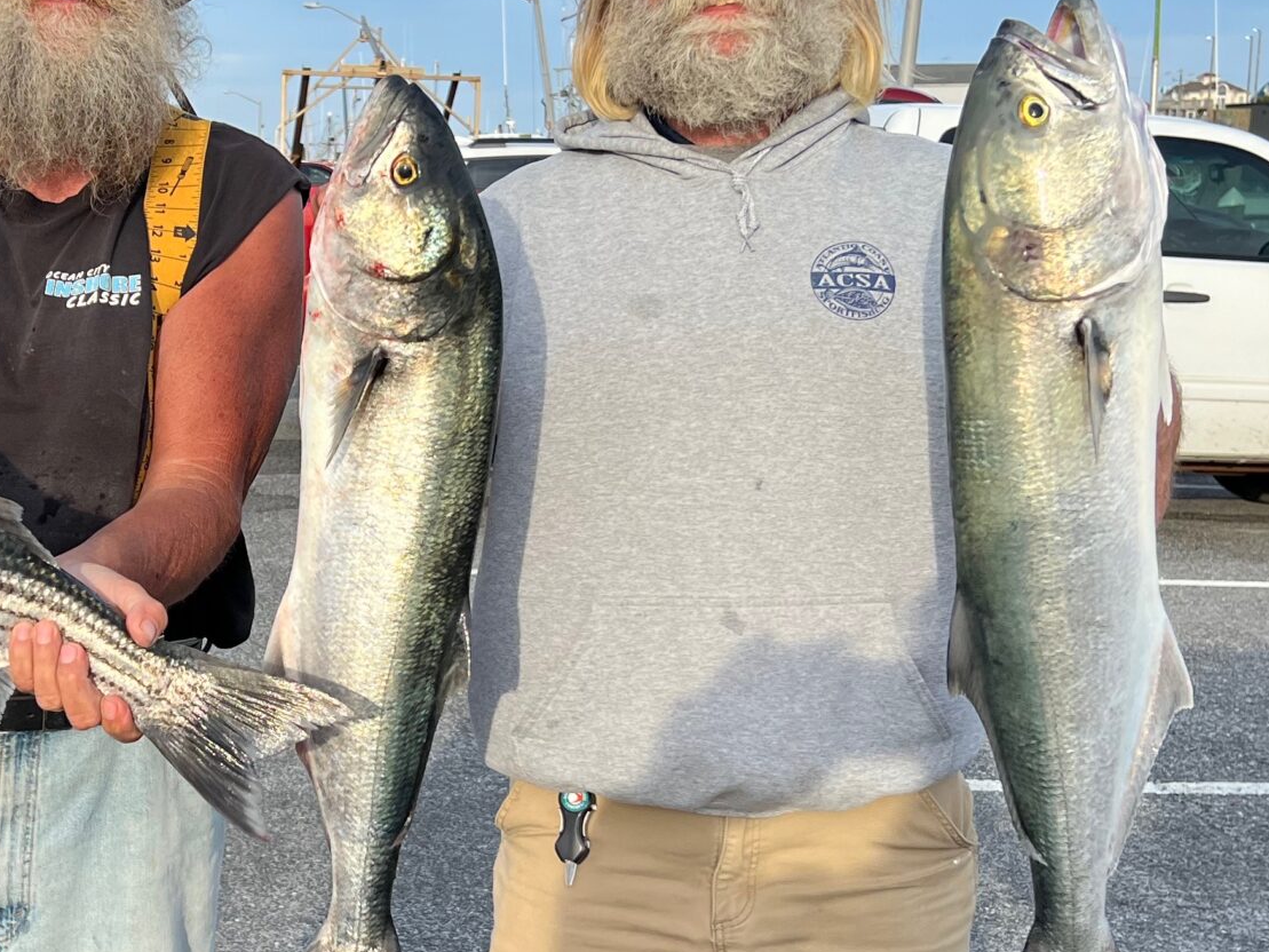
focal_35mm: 60
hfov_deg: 31.5
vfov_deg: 24.4
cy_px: 592
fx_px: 2200
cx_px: 298
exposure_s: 1/1488
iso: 50
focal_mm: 5.7
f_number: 1.5
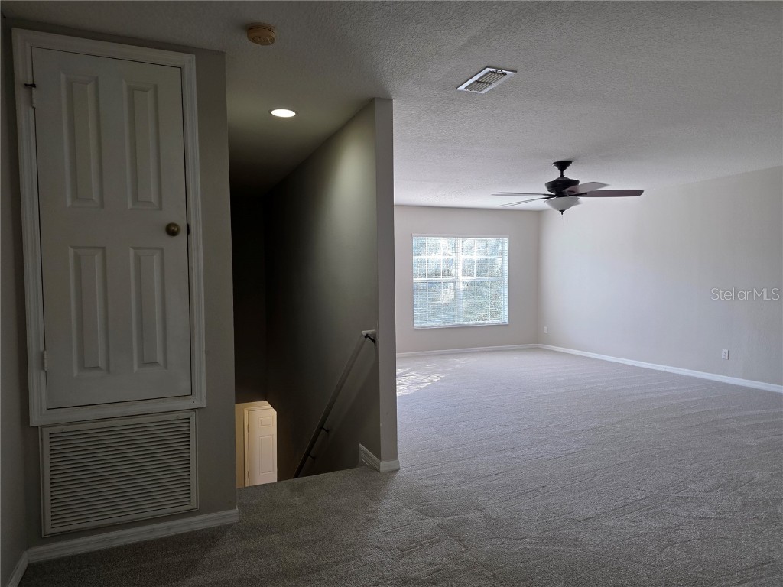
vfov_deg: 58.9
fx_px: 520
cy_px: 294
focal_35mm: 23
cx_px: 392
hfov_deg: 73.9
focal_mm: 6.3
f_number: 1.7
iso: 100
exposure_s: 1/120
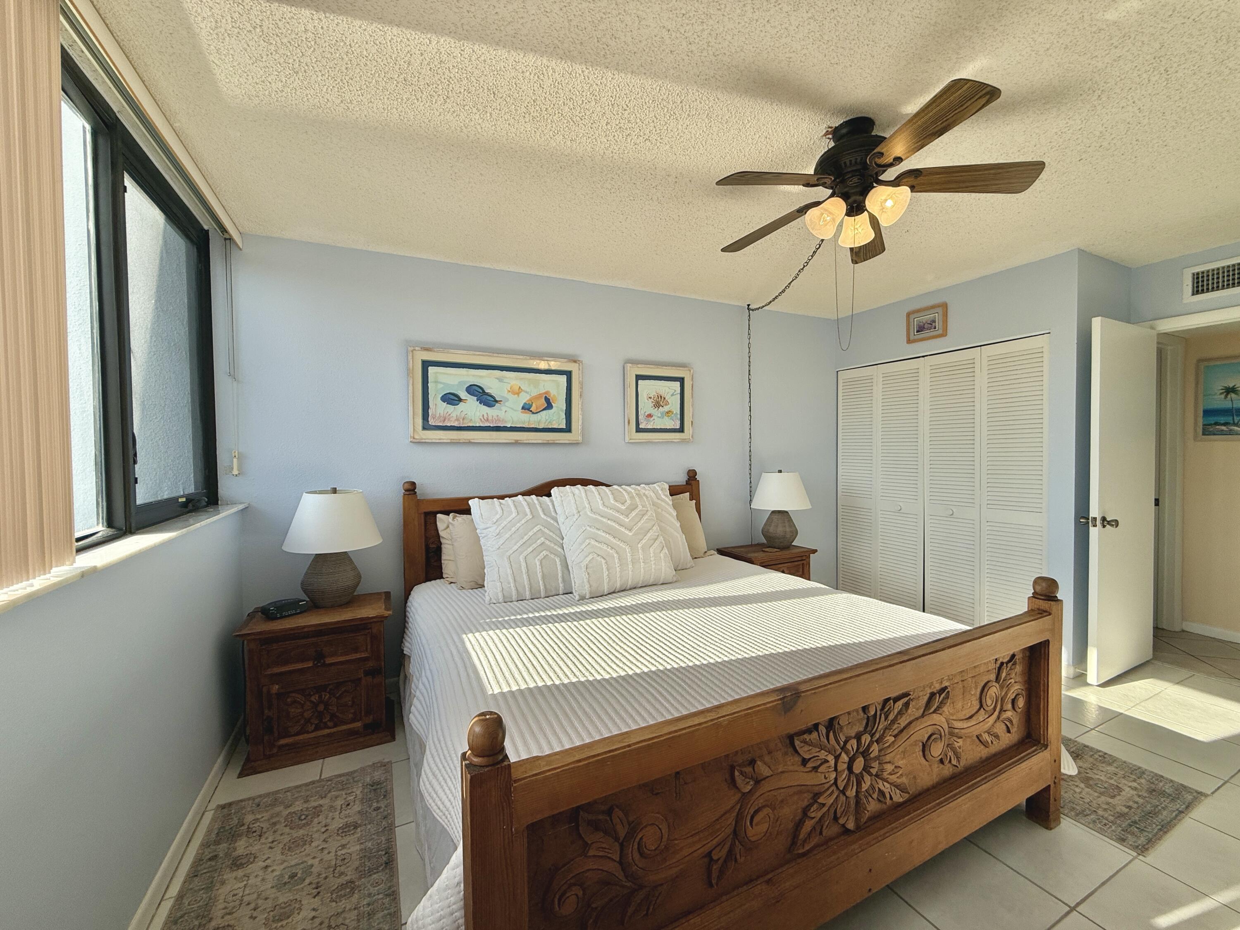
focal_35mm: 14
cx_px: 620
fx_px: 502
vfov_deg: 85.7
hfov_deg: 102.1
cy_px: 465
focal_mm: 2.22
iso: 50
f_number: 2.2
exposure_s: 1/482
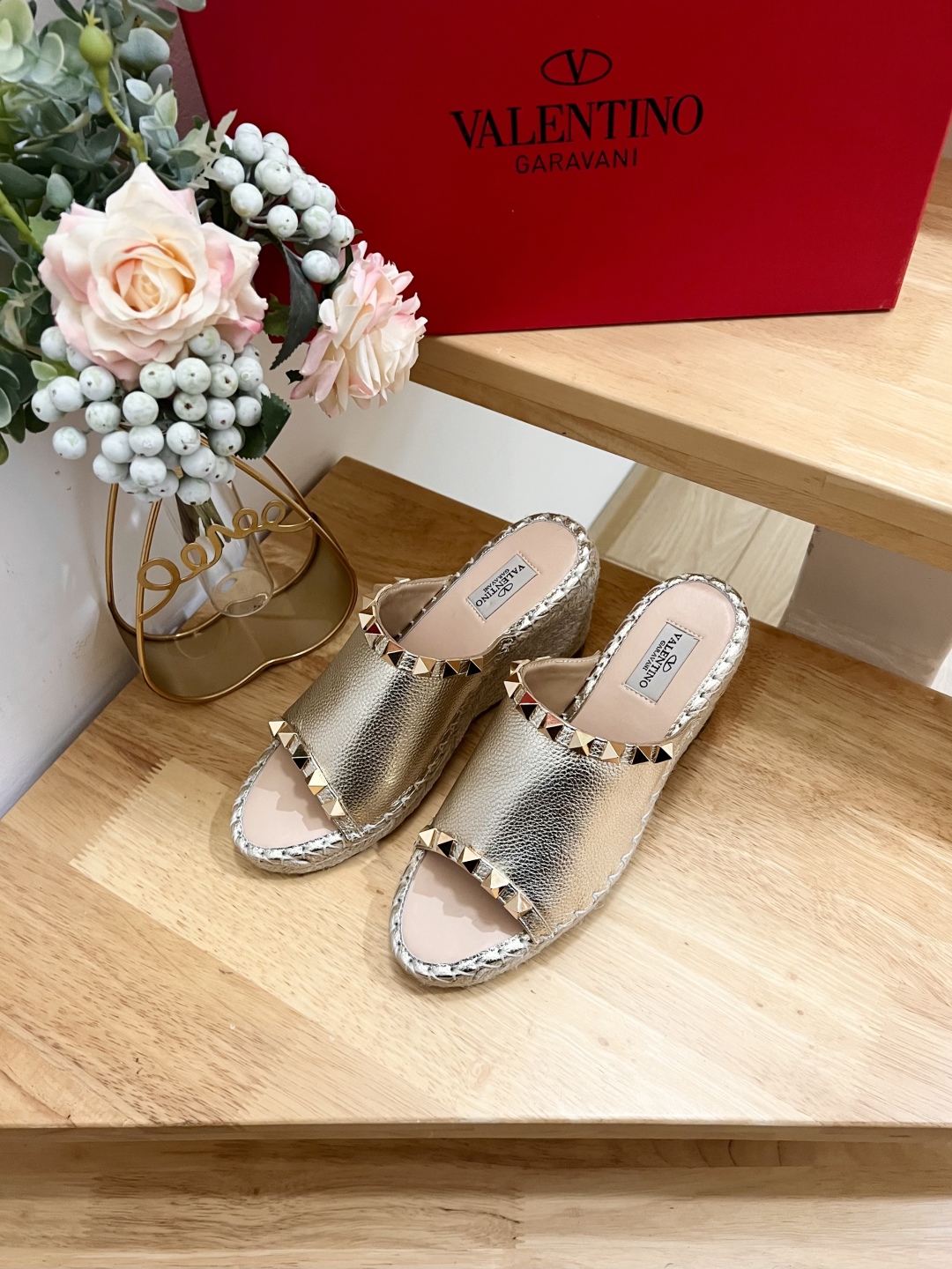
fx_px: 953
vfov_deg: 67.3
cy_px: 634
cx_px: 476
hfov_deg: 53.1
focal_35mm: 26
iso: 250
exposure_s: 1/50
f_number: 1.5
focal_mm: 5.7
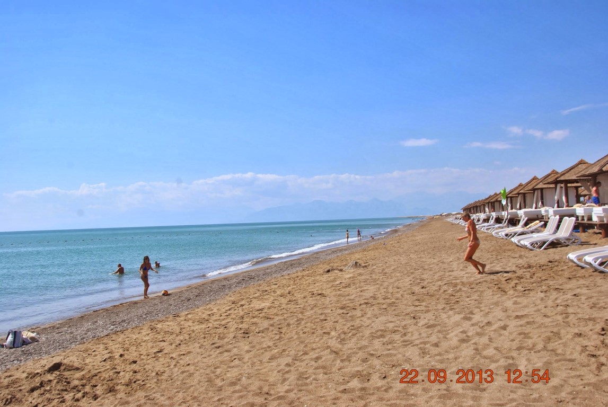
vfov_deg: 43.7
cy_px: 204
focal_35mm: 30
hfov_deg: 61.9
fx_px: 507
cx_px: 304
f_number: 9
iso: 100
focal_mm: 20
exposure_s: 1/320
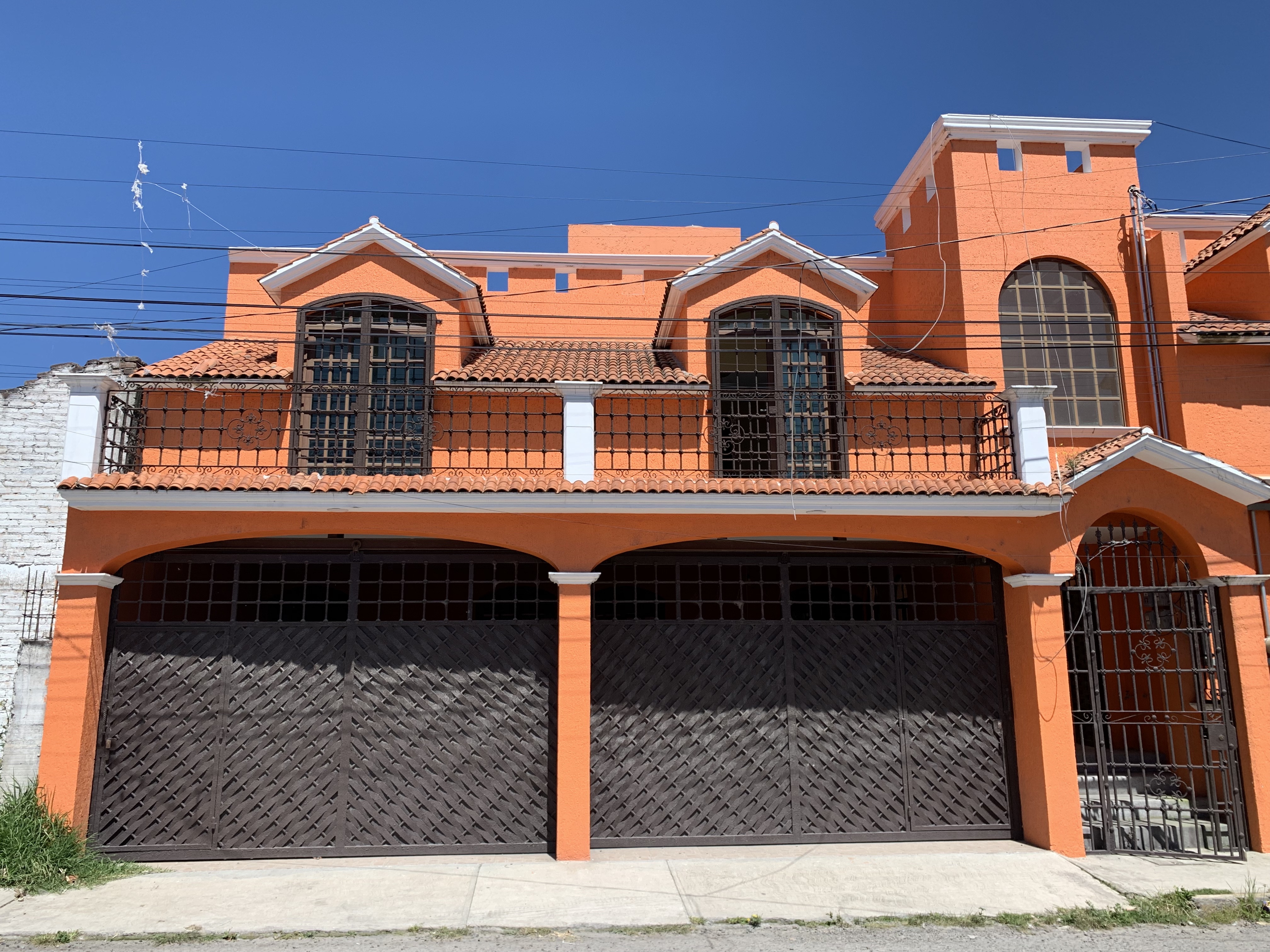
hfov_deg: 67.3
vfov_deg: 53.1
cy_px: 476
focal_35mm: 26
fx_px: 954
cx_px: 635
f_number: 1.8
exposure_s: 1/1585
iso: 25
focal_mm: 4.25
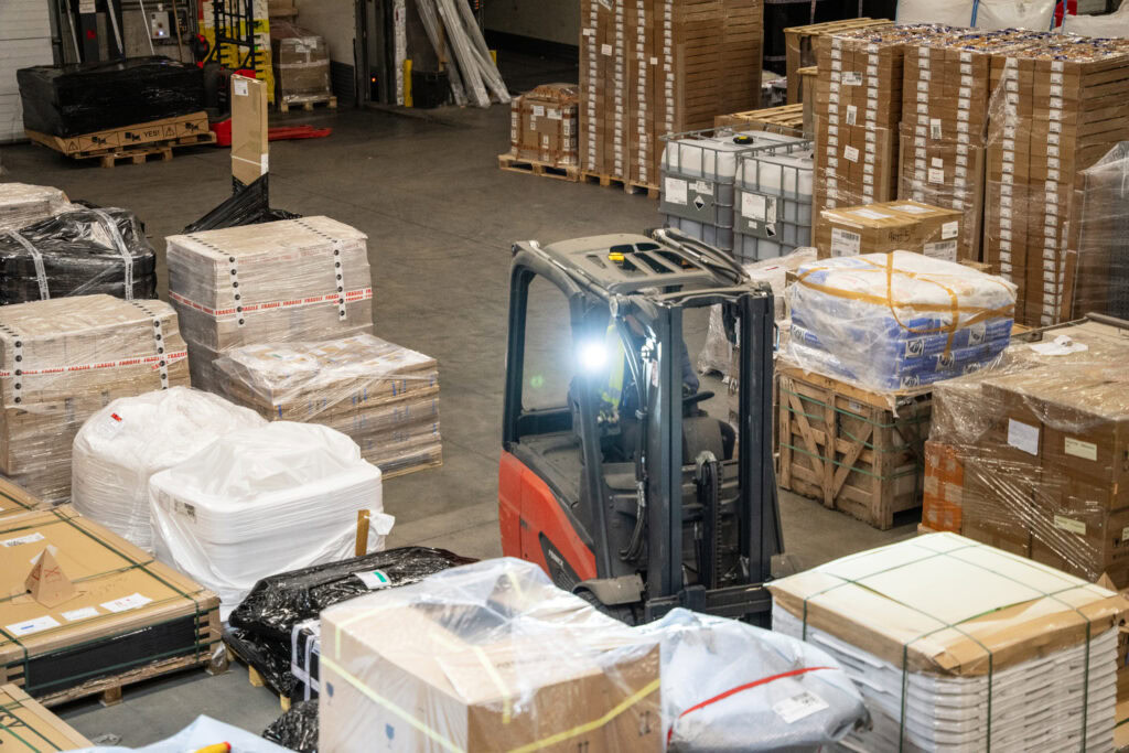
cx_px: 564
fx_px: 2195
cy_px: 376
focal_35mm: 70
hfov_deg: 28.8
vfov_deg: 19.5
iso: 1600
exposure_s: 1/160
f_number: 2.8
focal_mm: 70
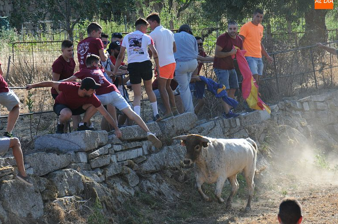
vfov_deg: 7.0
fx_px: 1838
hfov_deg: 10.5
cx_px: 158
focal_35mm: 196
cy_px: 104
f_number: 6.3
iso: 250
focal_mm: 120
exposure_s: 1/320
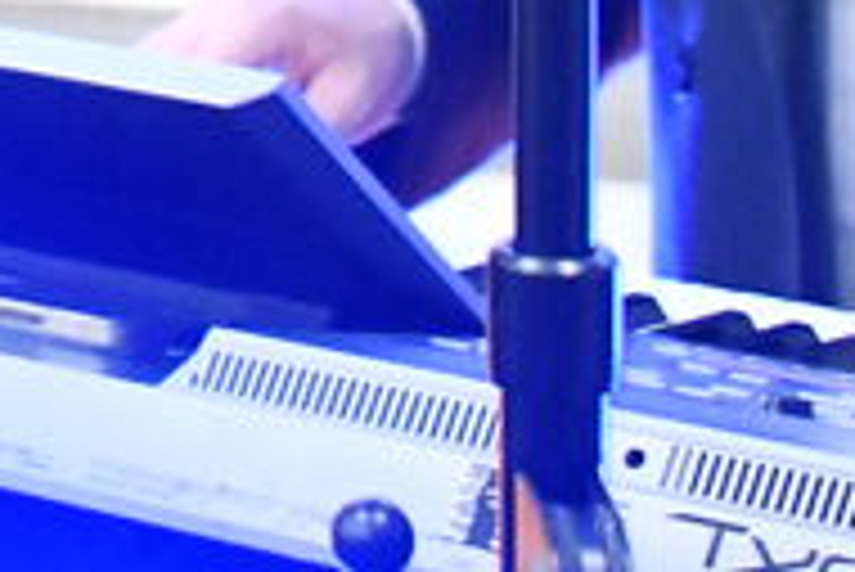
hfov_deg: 7.2
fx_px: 6298
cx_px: -1260
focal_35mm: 265
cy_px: -1074
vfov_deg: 5.0
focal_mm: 36
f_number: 5.6
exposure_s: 1/160
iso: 4000
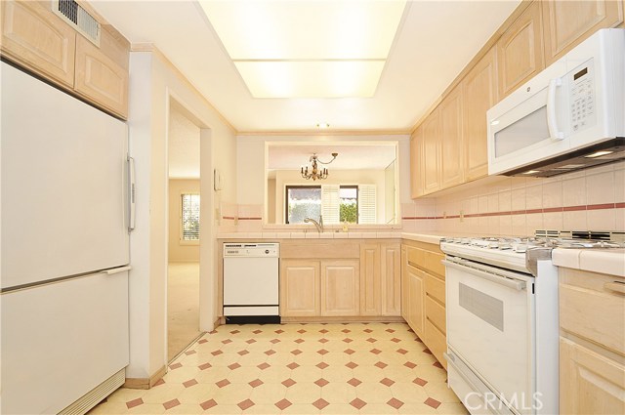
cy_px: 208
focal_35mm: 15
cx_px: 312
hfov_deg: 100.5
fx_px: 260
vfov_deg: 77.2
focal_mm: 10
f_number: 9
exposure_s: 1/20
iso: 320
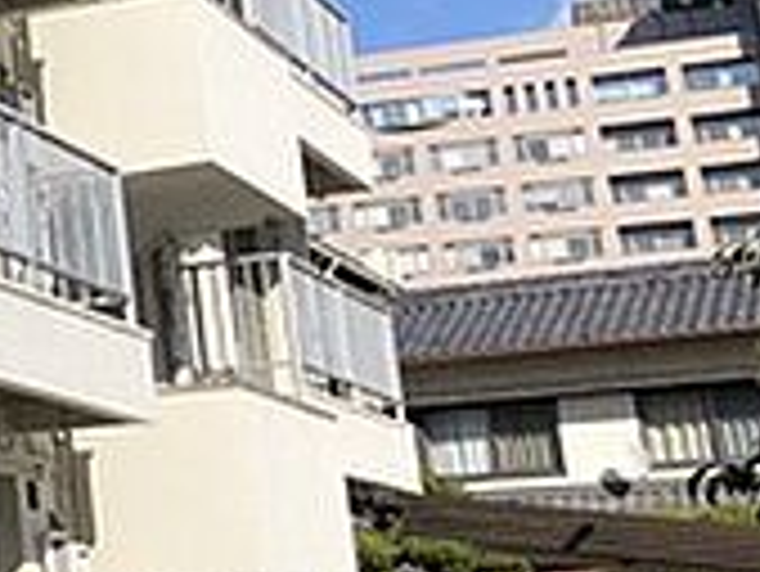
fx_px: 2329
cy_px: 99
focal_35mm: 106
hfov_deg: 15.7
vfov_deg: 13.9
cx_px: -630
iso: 20
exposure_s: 1/3247
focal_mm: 3.99
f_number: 1.8
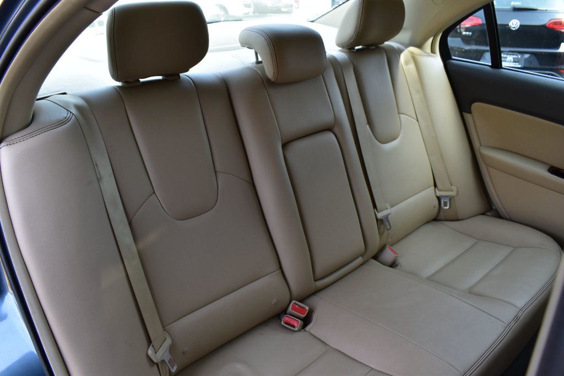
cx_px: 282
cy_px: 188
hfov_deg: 67.4
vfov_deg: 47.9
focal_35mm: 27
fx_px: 423
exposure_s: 1/80
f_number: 8
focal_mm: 18
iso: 400
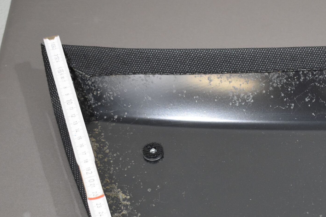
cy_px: 175
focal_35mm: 82
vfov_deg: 16.5
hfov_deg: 24.3
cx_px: 265
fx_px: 743
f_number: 4.2
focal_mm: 30
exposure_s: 1/125
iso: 1100
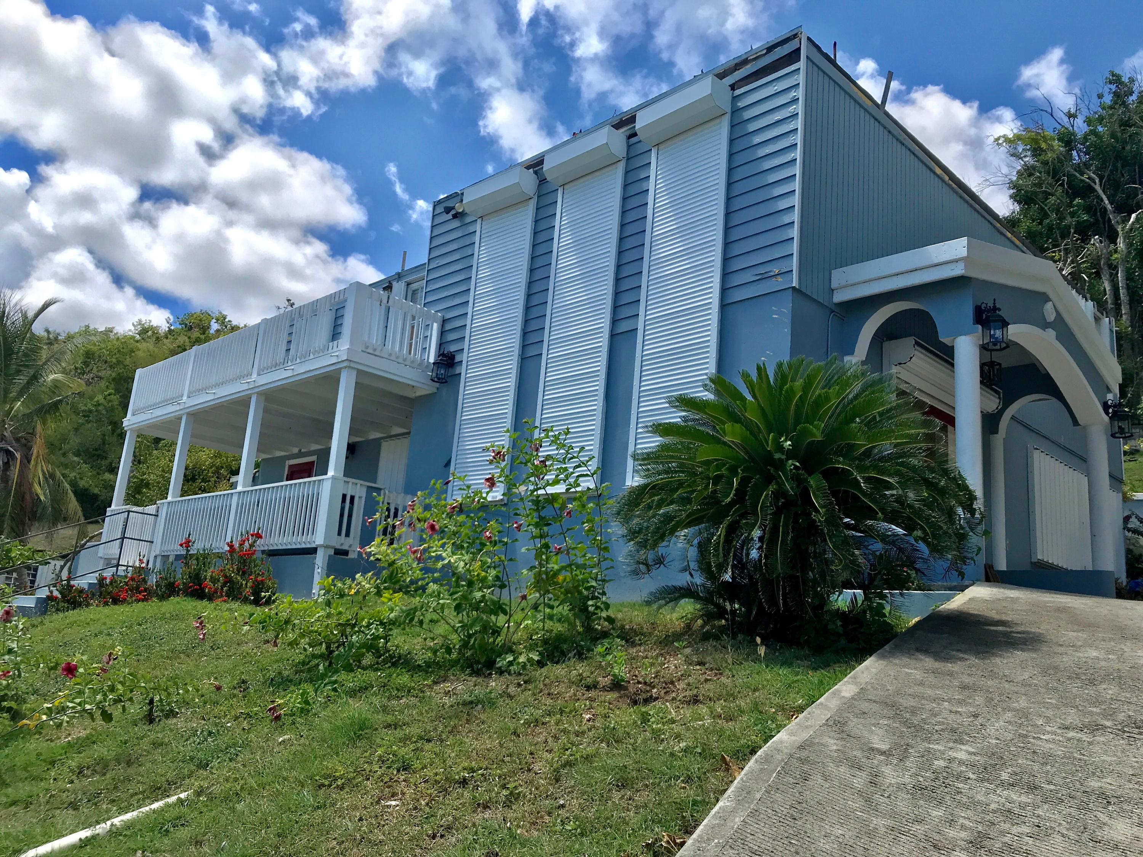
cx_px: 572
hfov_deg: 63.4
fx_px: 925
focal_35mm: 28
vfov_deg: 49.7
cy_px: 428
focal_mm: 3.99
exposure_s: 1/2398
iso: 20
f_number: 1.8
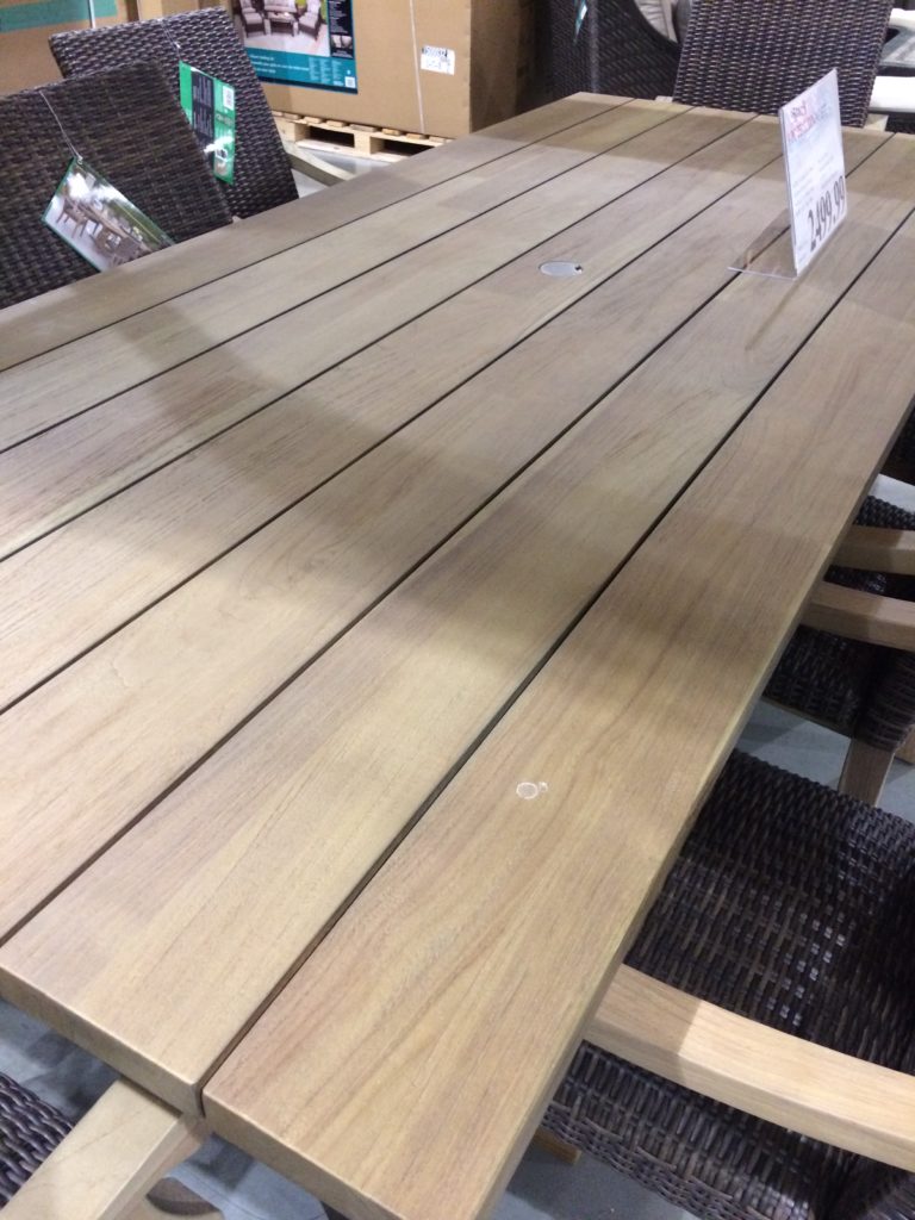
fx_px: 1022
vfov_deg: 61.7
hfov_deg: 48.2
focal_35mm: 29
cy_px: 610
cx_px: 458
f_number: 2.2
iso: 250
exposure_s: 1/30
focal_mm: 4.15
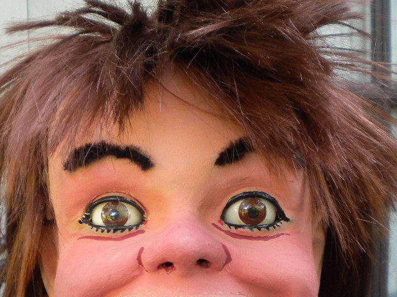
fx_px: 665
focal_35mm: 58
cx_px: 152
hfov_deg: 33.1
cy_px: 212
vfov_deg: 25.0
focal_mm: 6.3
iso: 194
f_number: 3.1
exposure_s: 1/59.4
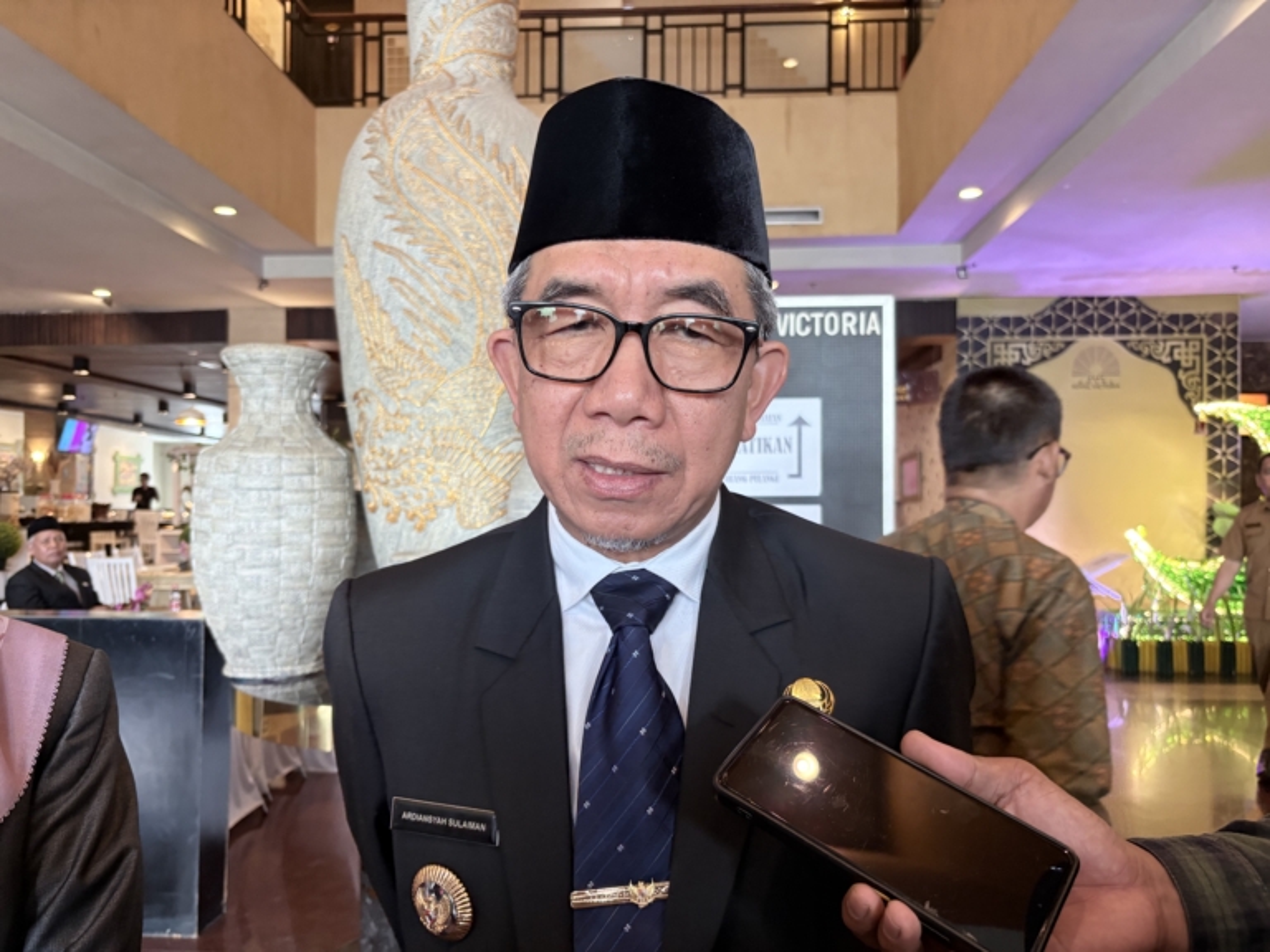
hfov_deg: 67.3
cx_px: 635
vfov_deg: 53.1
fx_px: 954
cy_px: 476
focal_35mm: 26
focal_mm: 5.96
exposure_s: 1/50
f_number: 1.6
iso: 200
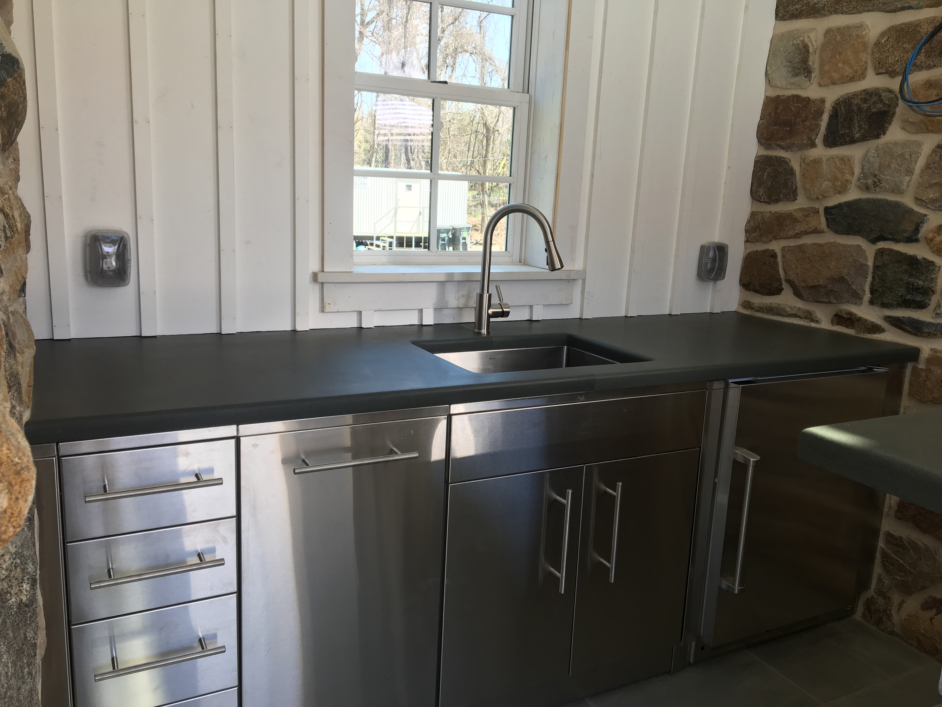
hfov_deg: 61.7
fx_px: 789
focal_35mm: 29
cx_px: 471
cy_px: 354
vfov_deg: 48.2
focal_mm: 4.15
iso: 32
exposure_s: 1/120
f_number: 2.2
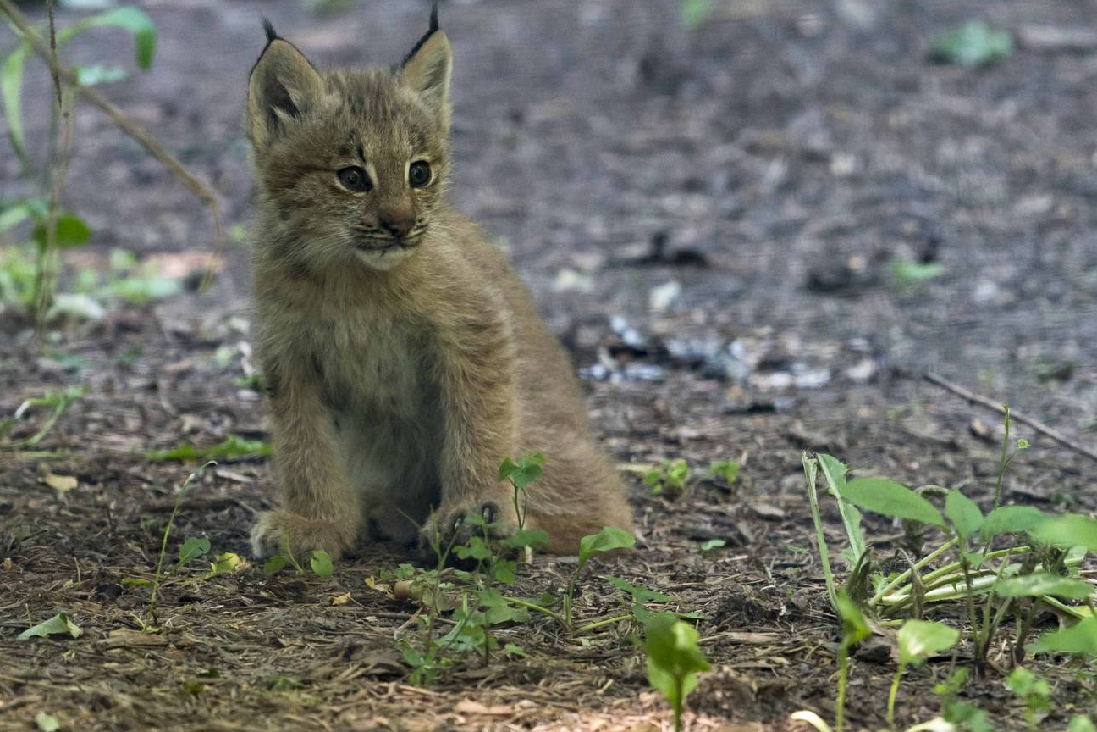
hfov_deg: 3.2
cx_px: 435
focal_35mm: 648
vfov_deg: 2.1
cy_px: 365
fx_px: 19744
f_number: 5.6
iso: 1250
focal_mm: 350
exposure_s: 1/100
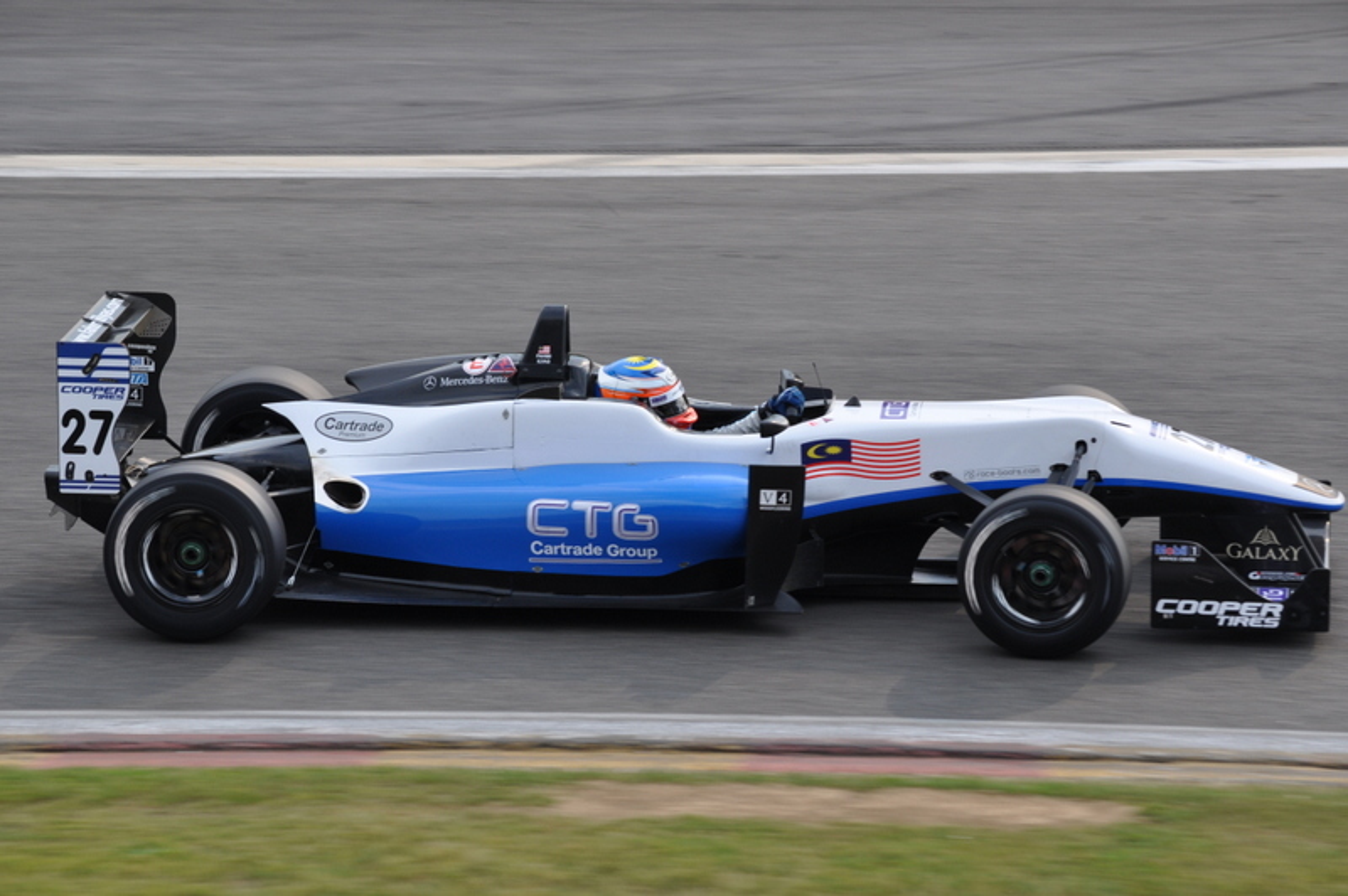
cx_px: 674
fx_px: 6510
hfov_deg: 11.8
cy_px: 448
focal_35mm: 174
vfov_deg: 7.9
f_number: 9
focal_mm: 116
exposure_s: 1/320
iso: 320
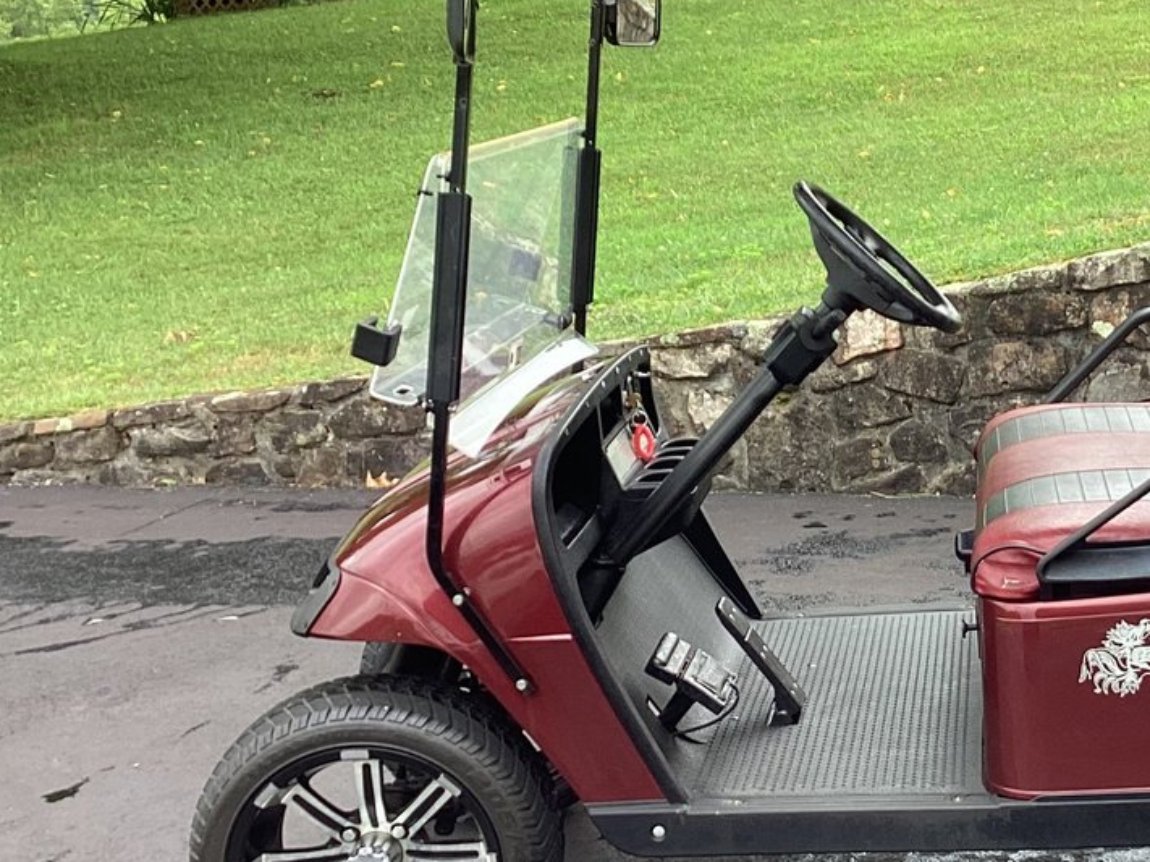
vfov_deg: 22.2
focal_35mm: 66
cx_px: 1083
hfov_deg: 28.0
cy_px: 463
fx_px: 2192
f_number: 2.4
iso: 25
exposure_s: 1/120
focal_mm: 3.3
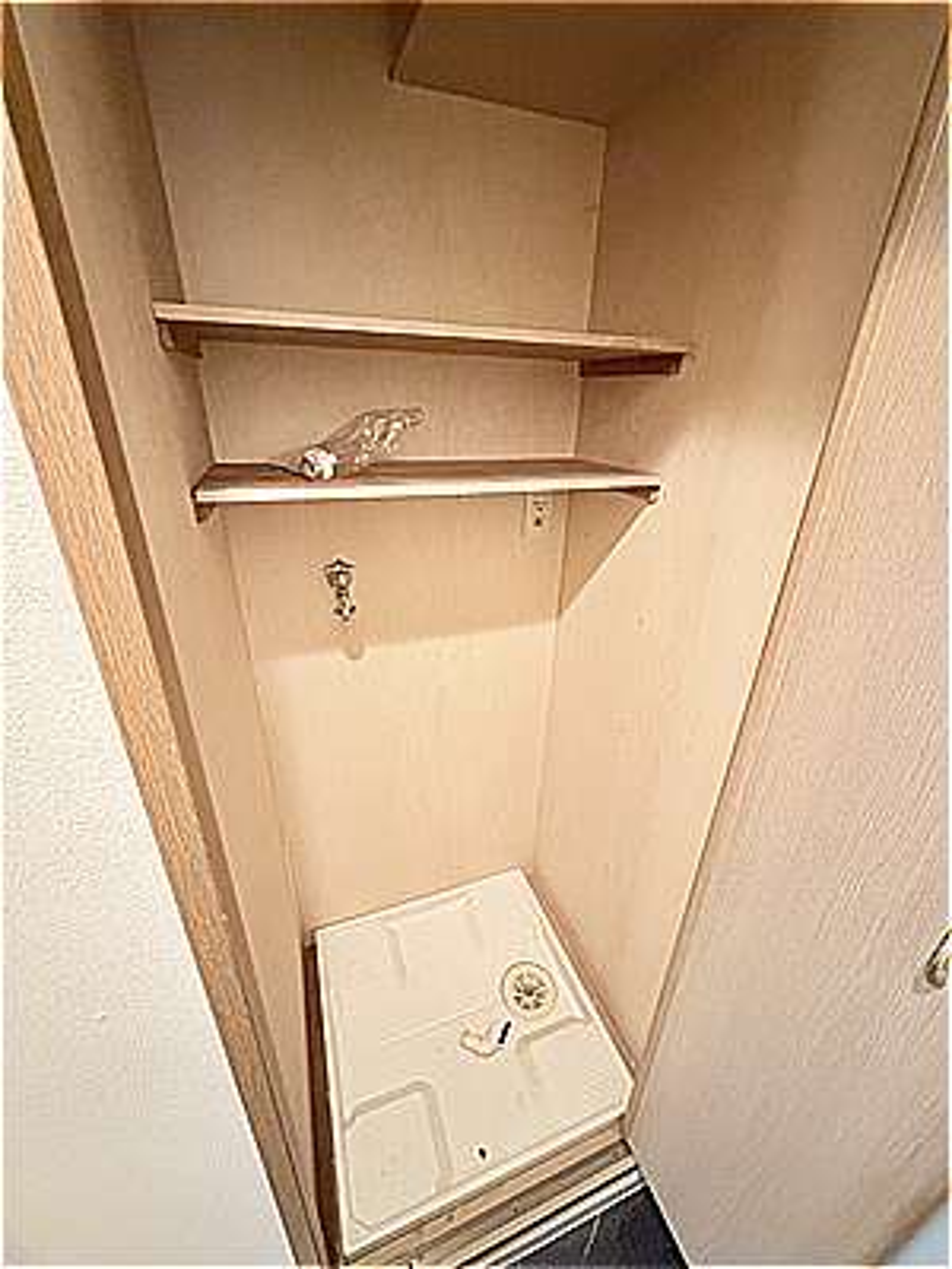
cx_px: 476
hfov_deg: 85.7
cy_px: 634
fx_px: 513
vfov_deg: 102.1
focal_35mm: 14
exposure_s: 1/40
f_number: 2.2
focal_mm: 2.22
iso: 800
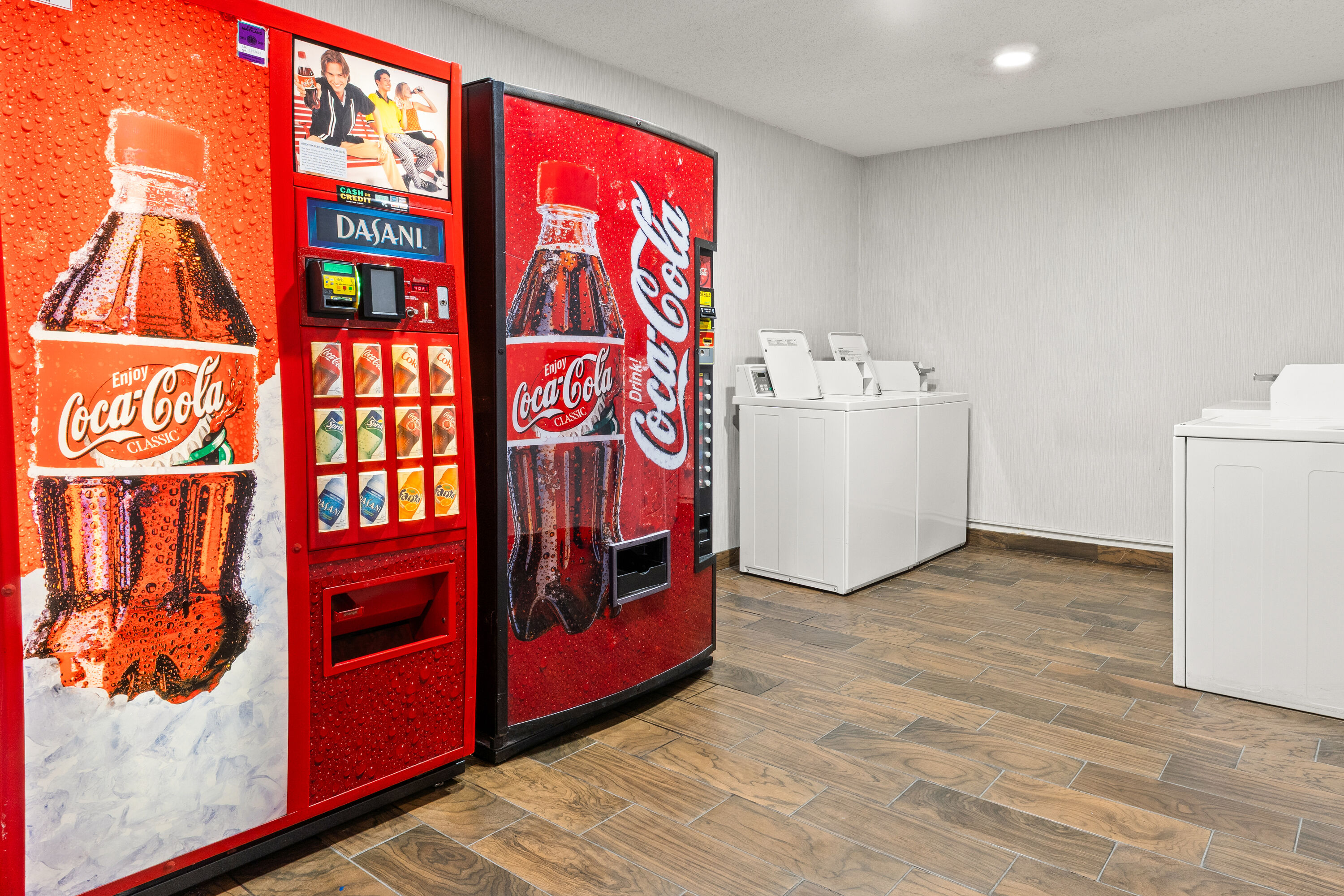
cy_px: 448
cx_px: 672
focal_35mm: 18
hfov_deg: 90.0
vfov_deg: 67.4
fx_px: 672
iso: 250
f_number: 8
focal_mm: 12
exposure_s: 1/1.25
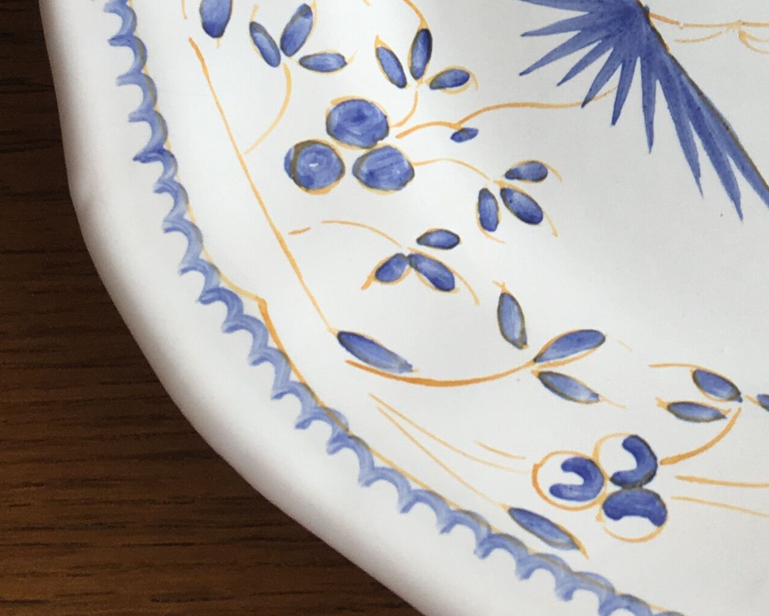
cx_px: 910
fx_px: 2049
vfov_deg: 16.3
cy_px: -154
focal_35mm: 90
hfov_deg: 20.0
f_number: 2.2
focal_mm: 4.15
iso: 25
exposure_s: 1/108
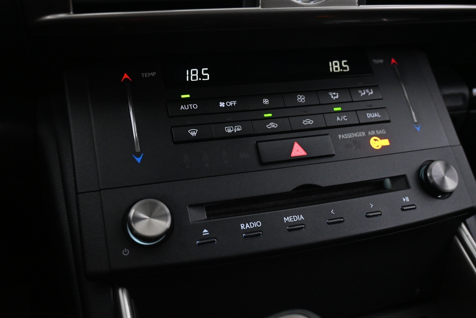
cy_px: 159
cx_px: 238
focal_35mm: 34
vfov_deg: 38.4
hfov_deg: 55.1
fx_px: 456
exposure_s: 1/40
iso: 4500
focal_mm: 23
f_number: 4.2
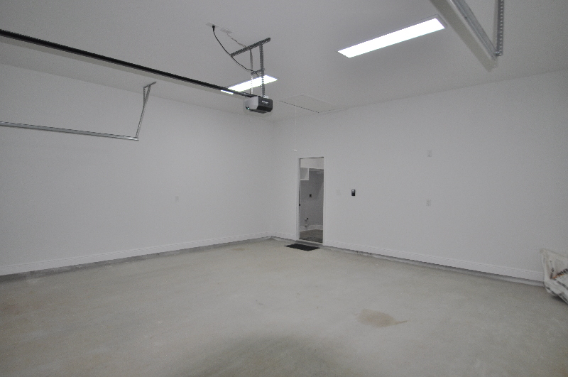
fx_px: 307
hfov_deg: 85.5
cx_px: 284
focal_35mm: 20
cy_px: 188
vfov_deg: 63.1
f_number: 4
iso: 400
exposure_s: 1/160
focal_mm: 13
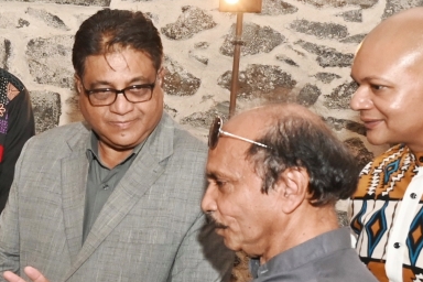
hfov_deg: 25.4
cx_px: -76
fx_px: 846
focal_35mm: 72
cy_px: 199
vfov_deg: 18.8
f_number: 6.3
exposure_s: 1/160
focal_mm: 18
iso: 1600
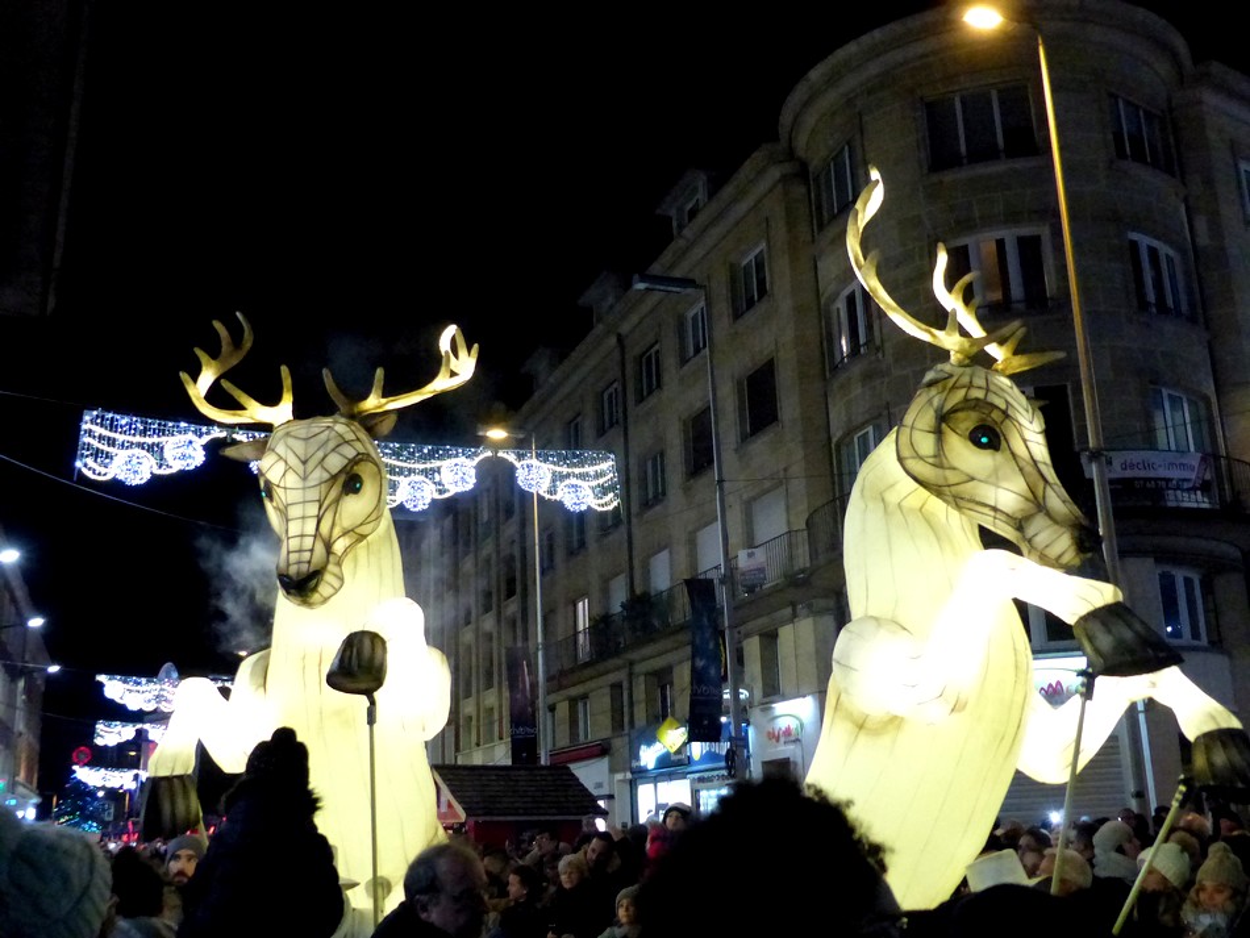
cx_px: 625
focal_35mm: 37
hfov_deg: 50.1
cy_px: 469
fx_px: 1336
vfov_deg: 38.7
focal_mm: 6.6
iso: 1600
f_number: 2.8
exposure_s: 1/100
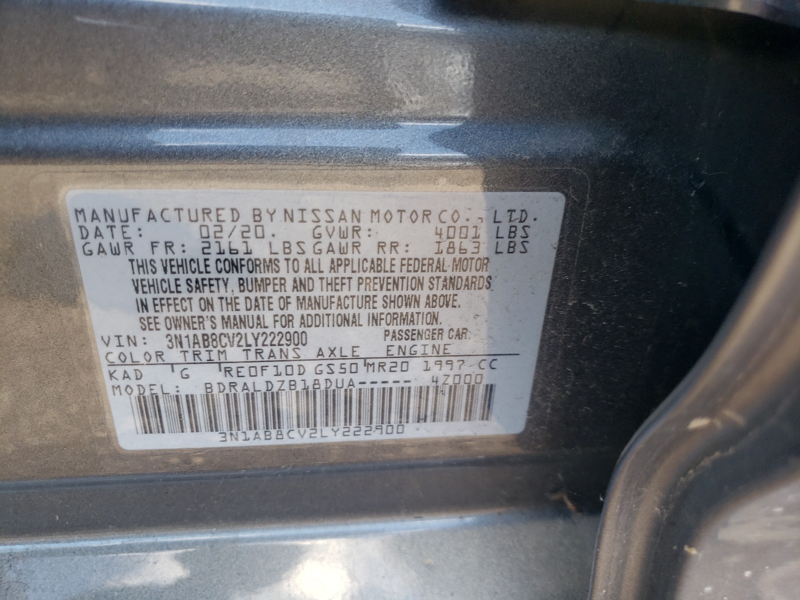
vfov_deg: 53.1
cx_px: 400
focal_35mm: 26
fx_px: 601
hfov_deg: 67.3
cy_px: 300
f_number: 1.5
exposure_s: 1/120
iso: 53
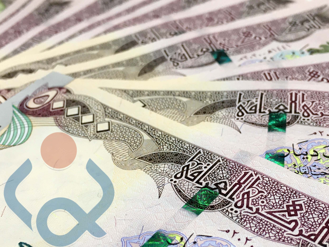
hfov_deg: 40.2
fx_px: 447
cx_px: 205
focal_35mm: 47
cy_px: 176
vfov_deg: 30.5
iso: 100
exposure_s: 1/33
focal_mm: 4.15
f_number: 2.2
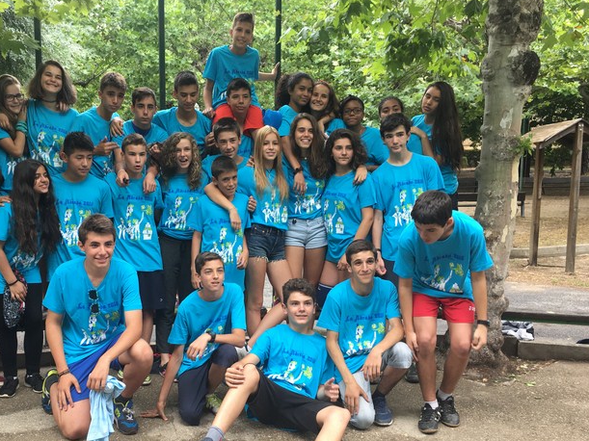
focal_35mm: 38
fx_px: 646
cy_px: 274
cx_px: 228
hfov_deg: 48.6
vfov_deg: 37.5
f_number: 2.2
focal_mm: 4.15
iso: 25
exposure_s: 1/100
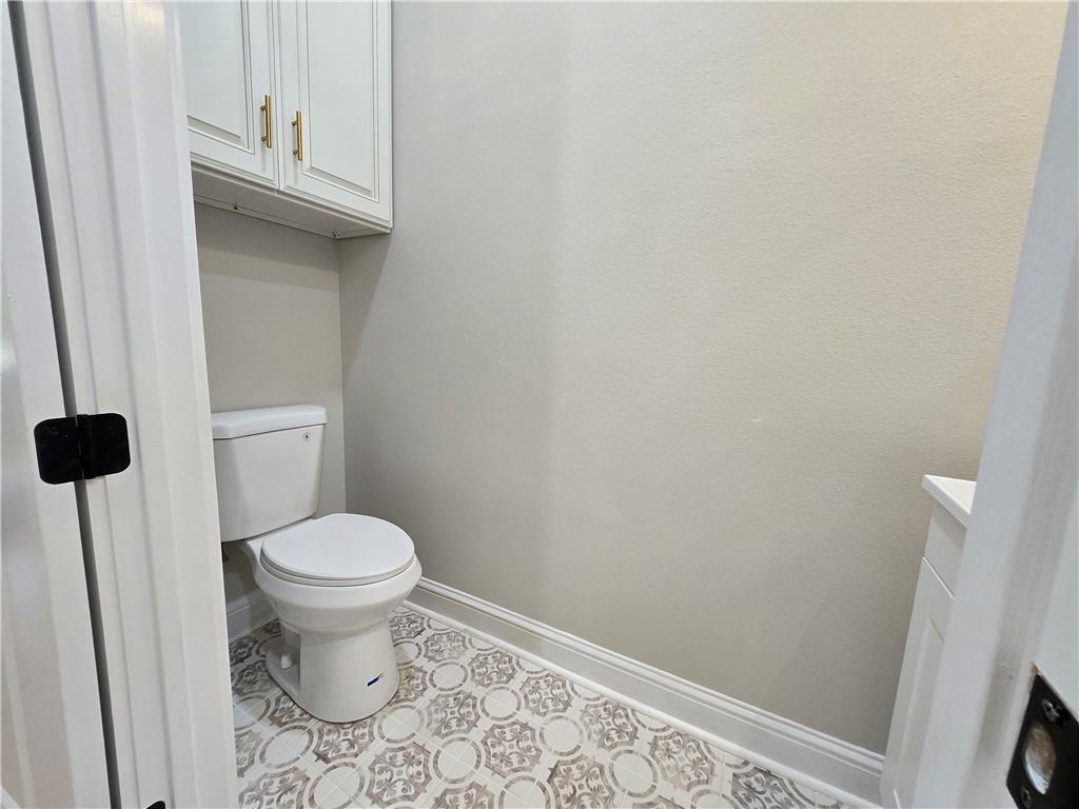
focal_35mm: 13
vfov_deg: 89.9
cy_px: 404
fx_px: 405
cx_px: 540
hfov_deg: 106.2
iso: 200
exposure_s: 1/60
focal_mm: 1.7
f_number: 2.2
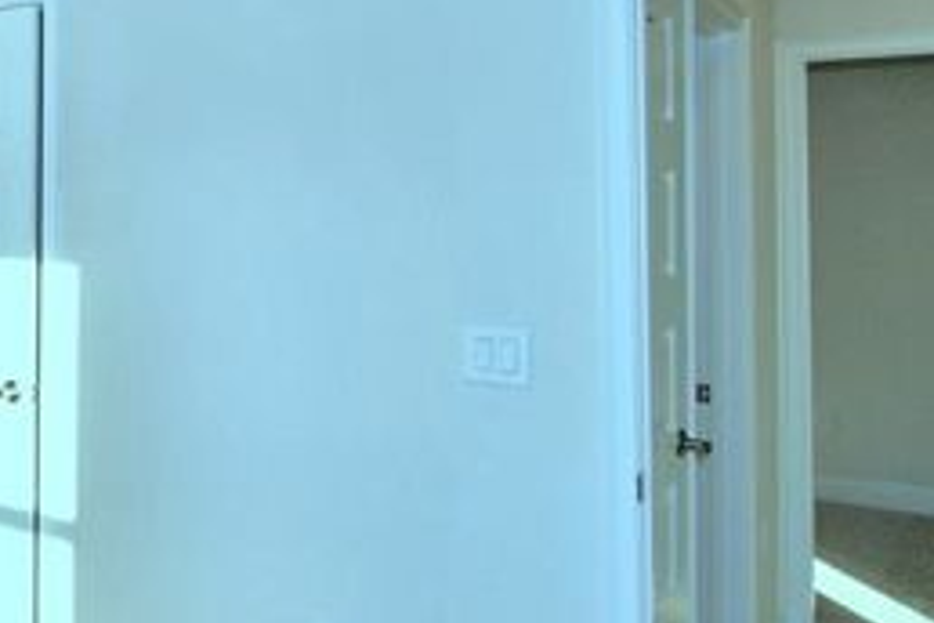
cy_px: 172
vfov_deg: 32.1
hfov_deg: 37.3
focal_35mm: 41
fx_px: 1064
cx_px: -157
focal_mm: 10
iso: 100
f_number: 5
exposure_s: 1/250
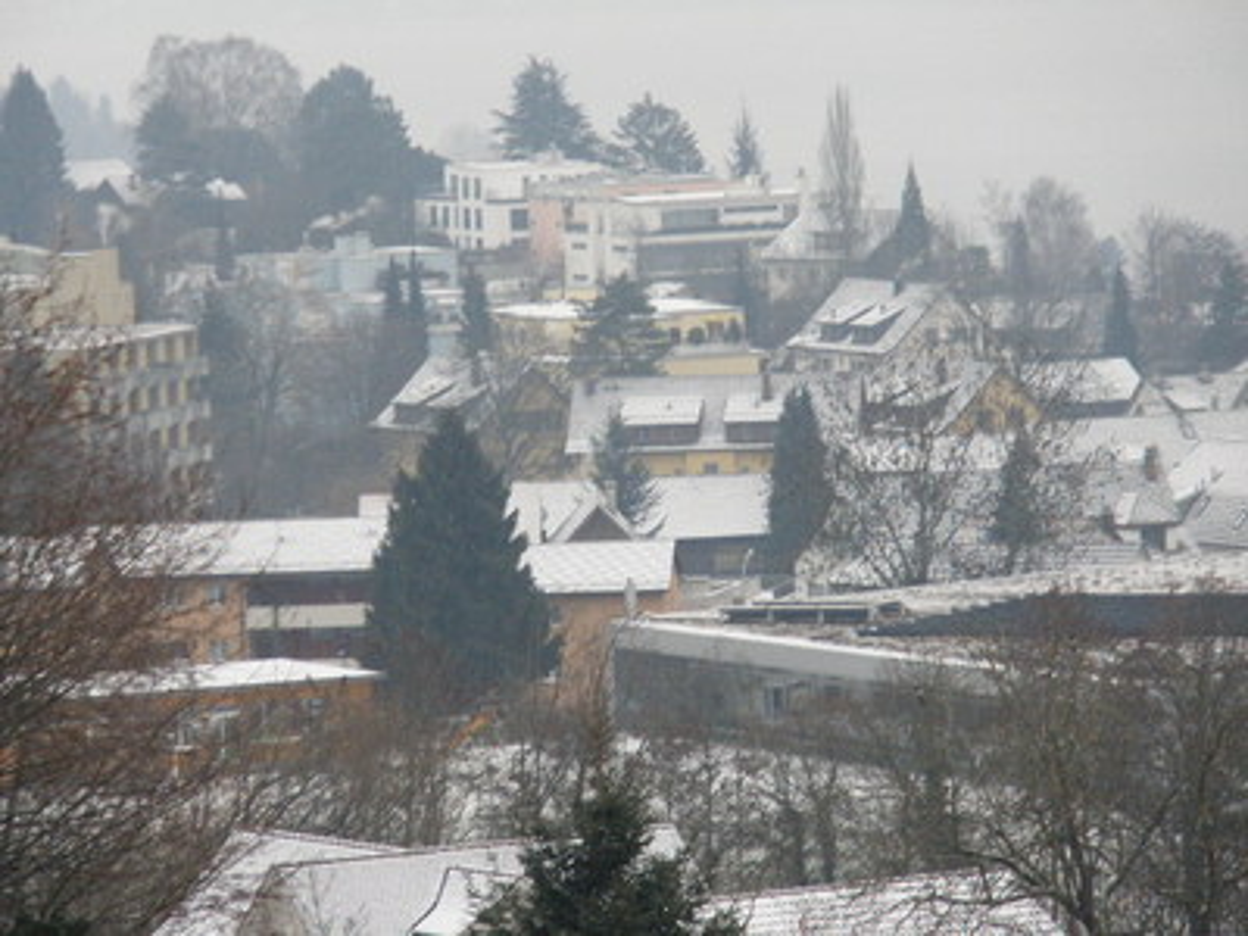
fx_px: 9374
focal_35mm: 260
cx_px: 624
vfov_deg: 5.7
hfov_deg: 7.6
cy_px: 468
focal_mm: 46.2
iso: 100
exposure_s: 1/40
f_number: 5.3
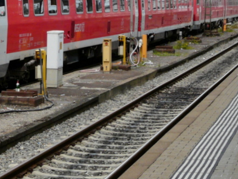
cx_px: 29
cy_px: 25
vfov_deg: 10.3
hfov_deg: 13.6
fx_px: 990
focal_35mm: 144
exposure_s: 1/250
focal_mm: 10.5
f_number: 5.6
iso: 100
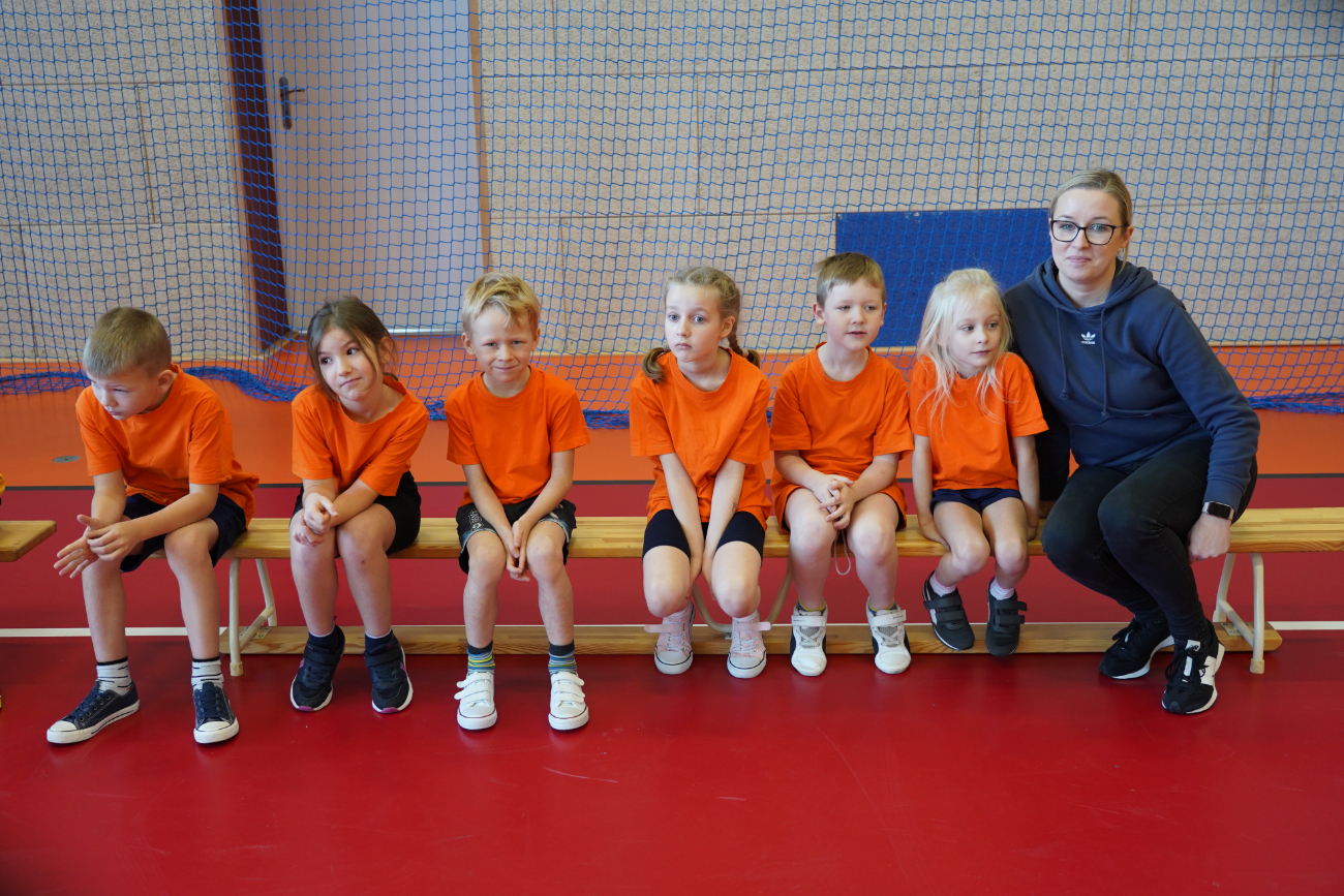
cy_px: 448
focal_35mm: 37
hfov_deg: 51.9
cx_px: 672
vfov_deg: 35.9
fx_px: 1381
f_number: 4
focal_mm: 37
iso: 1600
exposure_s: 1/100
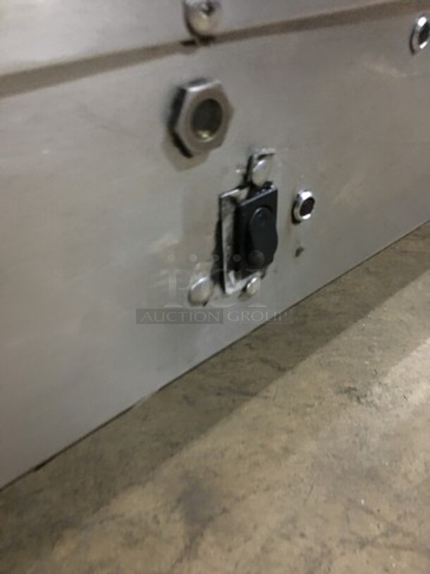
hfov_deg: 48.2
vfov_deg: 61.7
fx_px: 480
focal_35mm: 29
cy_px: 287
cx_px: 215
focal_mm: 4.15
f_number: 2.2
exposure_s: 1/4
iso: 125
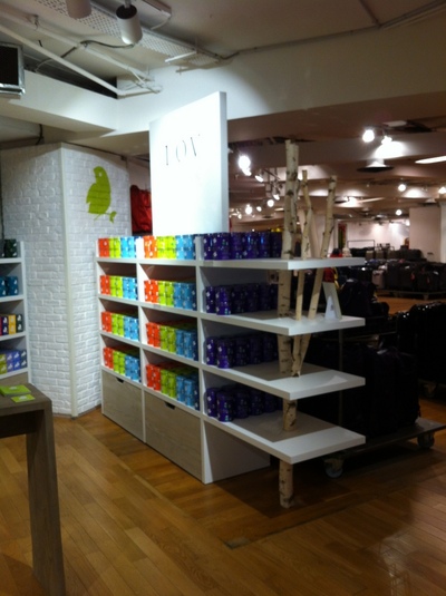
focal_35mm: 35
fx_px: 602
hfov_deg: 40.6
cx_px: 223
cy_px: 298
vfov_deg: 52.7
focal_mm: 3.85
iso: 80
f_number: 2.8
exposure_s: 1/15
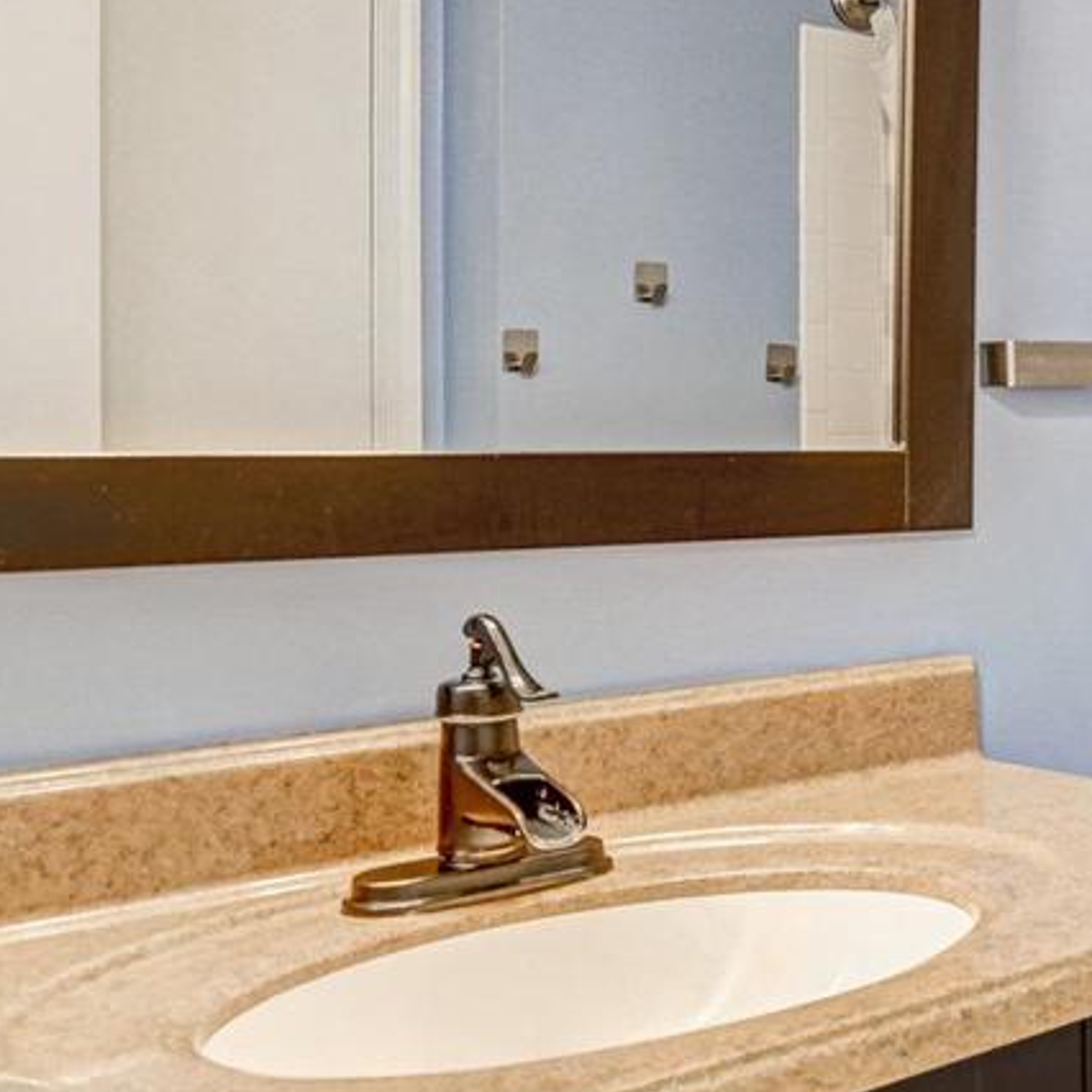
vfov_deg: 36.5
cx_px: 1505
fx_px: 1642
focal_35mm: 46
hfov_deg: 28.4
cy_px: 379
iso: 1250
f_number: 8
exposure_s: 1/20
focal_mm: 16
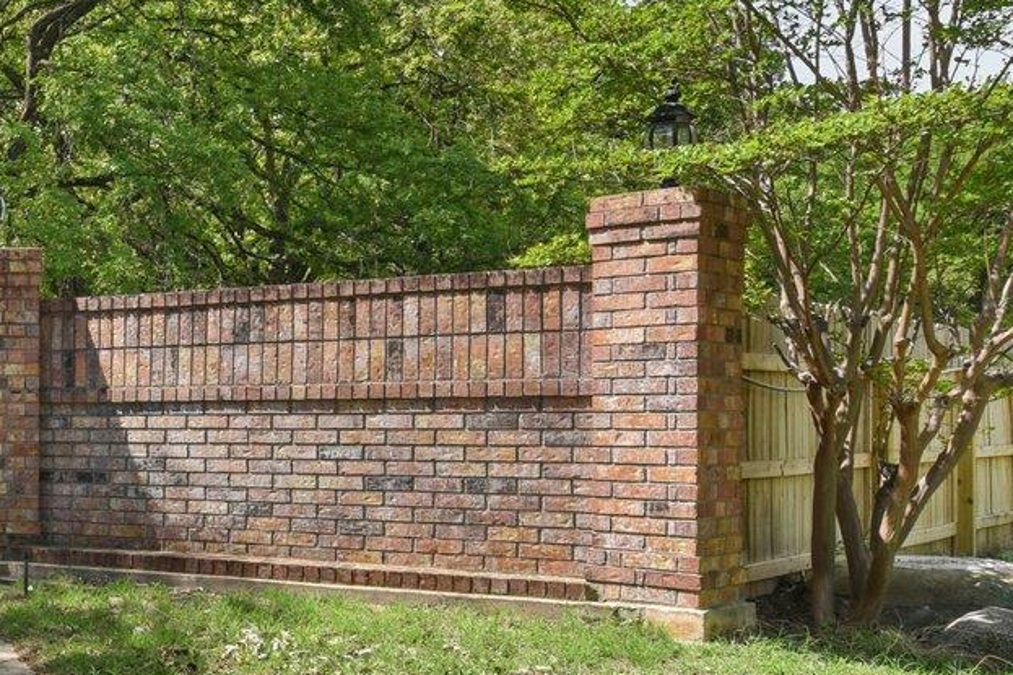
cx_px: -315
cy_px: 368
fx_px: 1294
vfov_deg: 29.2
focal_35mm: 46
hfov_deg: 32.1
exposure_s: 1/160
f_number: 8
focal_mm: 14
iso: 100
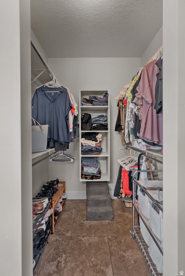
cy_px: 138
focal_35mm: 16
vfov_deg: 96.7
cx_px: 92
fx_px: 123
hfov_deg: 73.8
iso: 500
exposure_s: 1/1.25
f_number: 8
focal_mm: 16
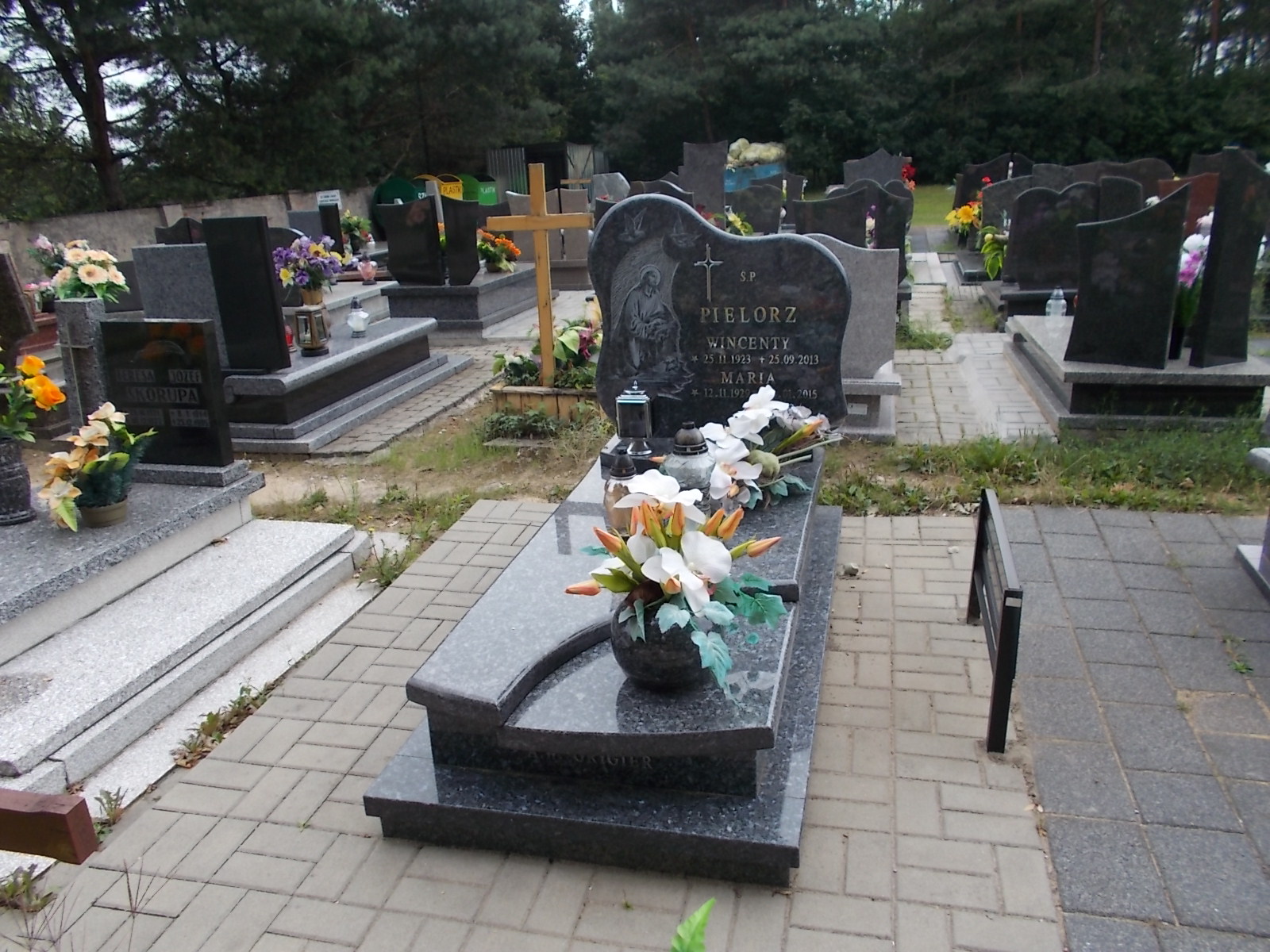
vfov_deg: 53.1
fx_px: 954
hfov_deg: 67.3
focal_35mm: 26
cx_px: 635
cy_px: 476
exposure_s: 1/320
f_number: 3.2
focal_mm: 4.6
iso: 80
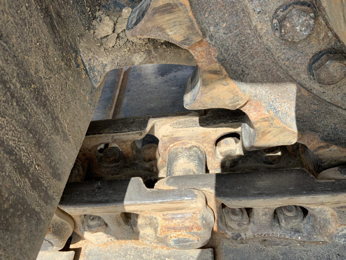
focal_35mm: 29
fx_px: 290
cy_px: 130
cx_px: 173
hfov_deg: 61.7
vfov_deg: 48.2
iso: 16
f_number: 1.8
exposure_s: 1/606
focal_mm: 3
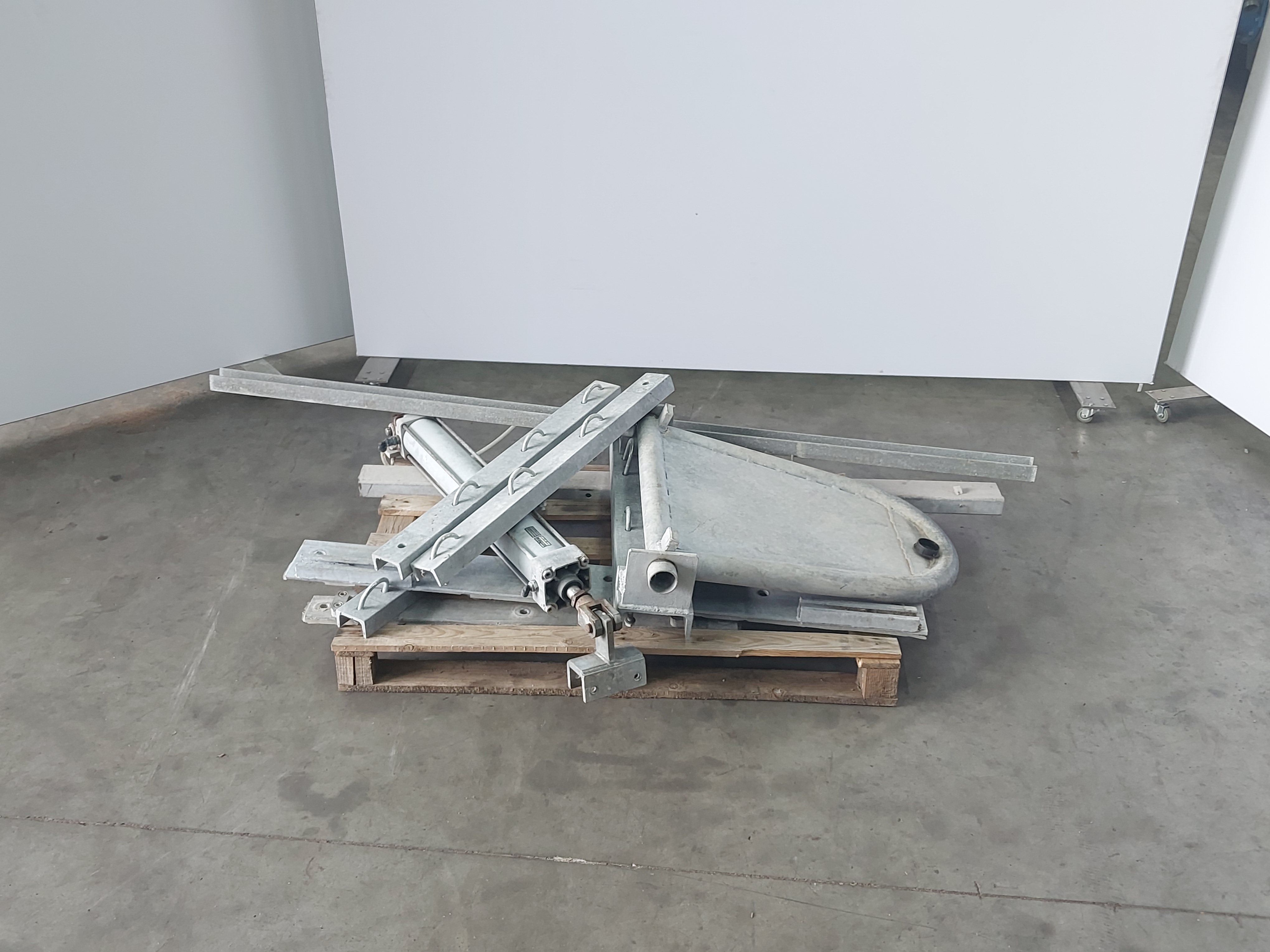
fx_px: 991
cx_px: 635
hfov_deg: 65.3
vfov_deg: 51.4
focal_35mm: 27
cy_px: 476
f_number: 1.8
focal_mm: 4
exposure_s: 1/50
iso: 125
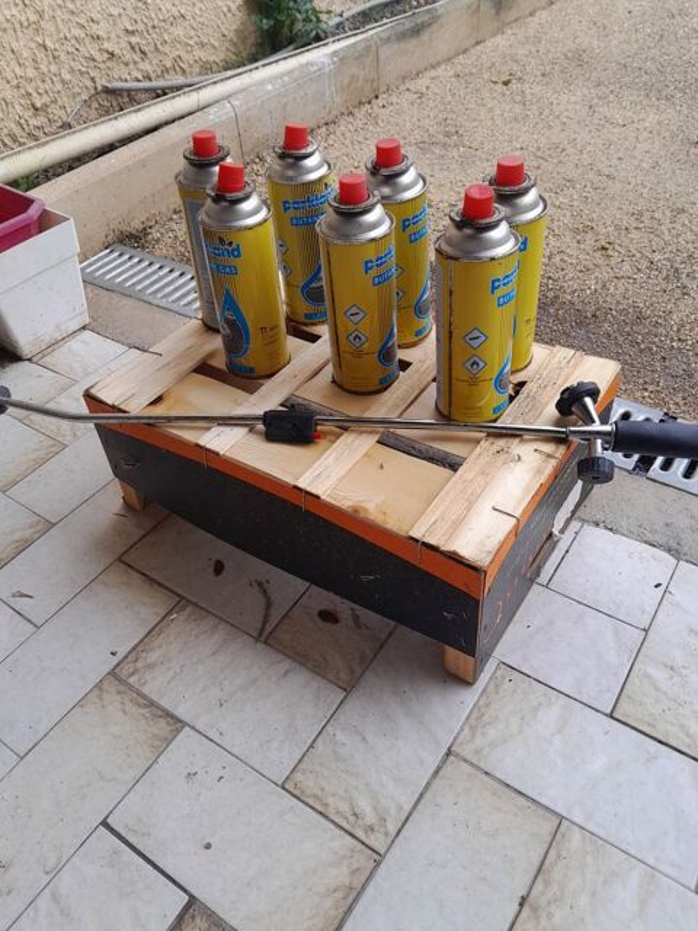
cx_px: 349
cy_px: 466
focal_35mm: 26
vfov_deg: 67.3
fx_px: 699
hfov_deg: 53.1
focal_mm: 3.98
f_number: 1.8
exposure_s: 1/100
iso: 40
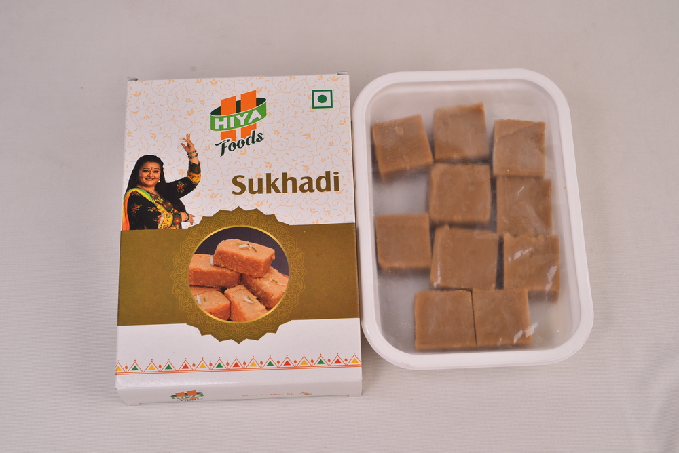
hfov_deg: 39.6
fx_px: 944
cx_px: 340
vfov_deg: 27.0
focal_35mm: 50
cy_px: 226
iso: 320
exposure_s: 1/125
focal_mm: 50
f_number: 9
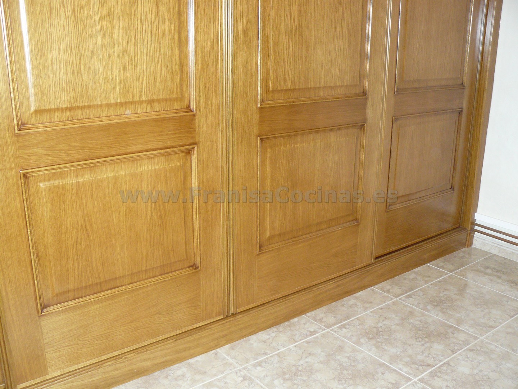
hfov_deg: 51.4
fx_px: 539
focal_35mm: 36
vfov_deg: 39.7
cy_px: 194
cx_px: 259
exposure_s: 1/30
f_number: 2.8
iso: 250
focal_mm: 6
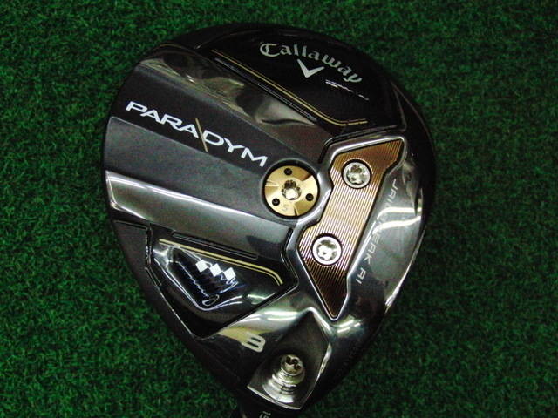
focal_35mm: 37
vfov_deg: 38.7
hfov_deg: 50.1
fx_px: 596
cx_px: 279
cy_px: 209
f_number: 3.6
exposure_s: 1/640
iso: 3200
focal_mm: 6.42
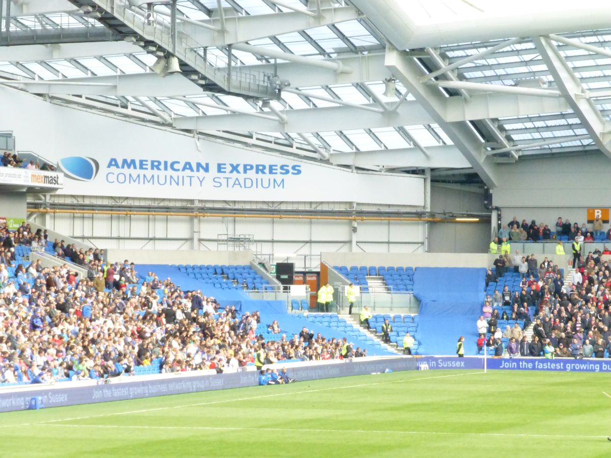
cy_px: 229
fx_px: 2718
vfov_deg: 9.6
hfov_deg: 12.8
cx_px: 306
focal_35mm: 154
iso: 1600
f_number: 6.3
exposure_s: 1/2000
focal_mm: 27.6
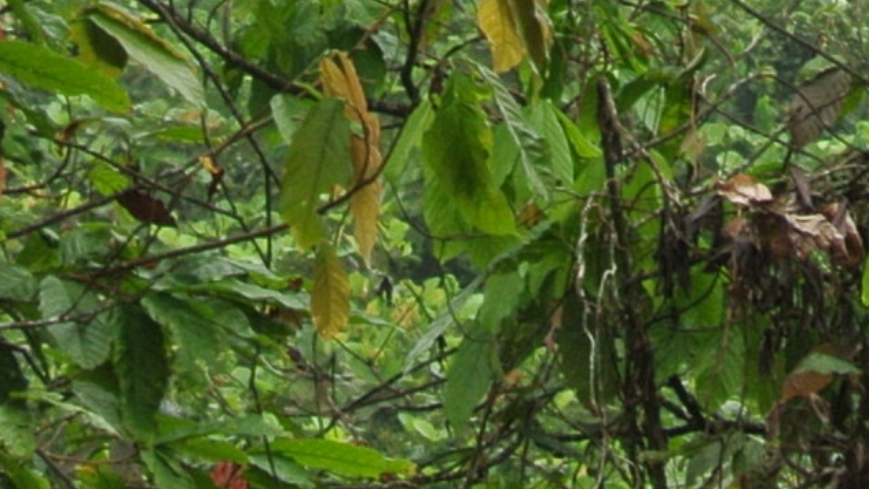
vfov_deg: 4.1
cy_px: -816
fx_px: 6662
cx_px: 1077
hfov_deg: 7.4
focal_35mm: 289
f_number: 4.5
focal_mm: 16.9
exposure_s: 1/200
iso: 100
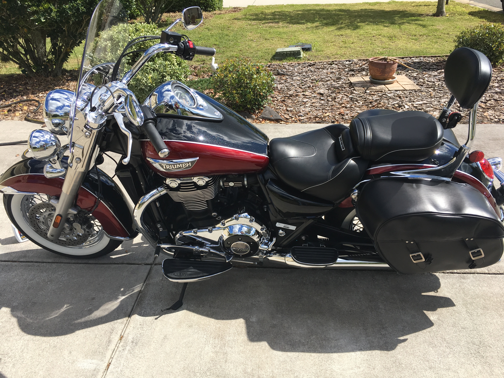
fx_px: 422
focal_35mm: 29
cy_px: 189
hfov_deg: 61.7
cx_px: 252
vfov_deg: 48.2
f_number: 2.2
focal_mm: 4.15
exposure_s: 1/1241
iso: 25
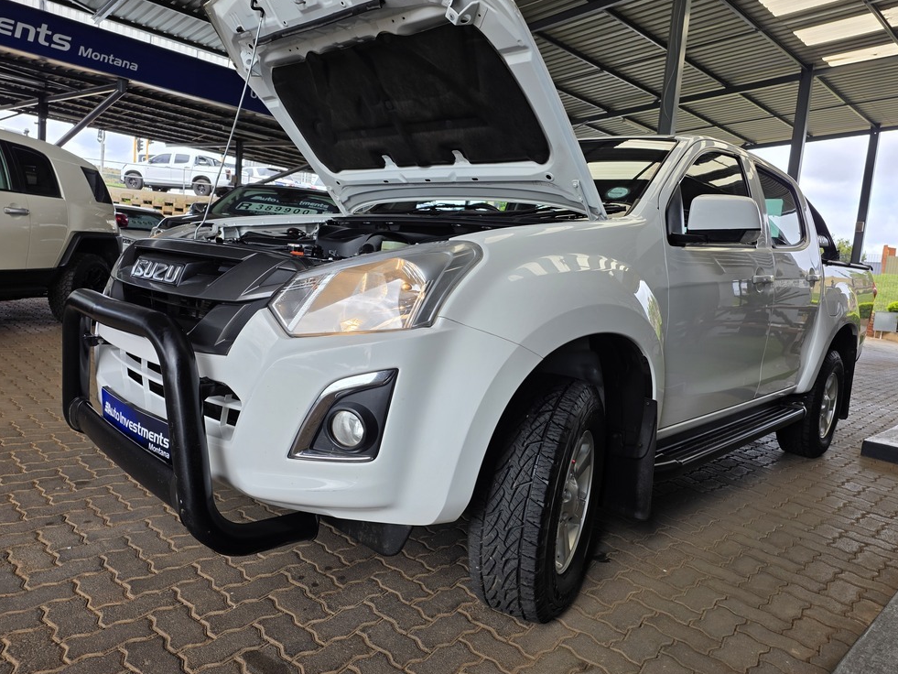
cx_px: 465
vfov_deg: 56.8
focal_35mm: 24
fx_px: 623
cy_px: 341
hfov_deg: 71.6
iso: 25
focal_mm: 6.25
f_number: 1.7
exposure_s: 1/359
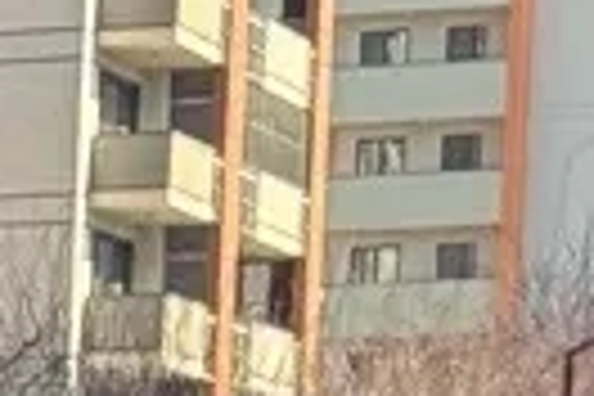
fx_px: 6253
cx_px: -1598
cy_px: 1570
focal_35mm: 379
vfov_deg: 3.5
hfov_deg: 5.0
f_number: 1.78
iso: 64
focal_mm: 6.76
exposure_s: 1/499
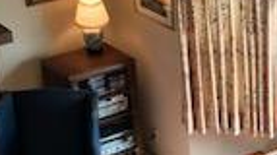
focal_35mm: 137
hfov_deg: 15.1
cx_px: 347
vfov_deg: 8.6
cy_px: 252
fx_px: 1005
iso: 40
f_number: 1.8
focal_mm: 3.99
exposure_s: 1/120
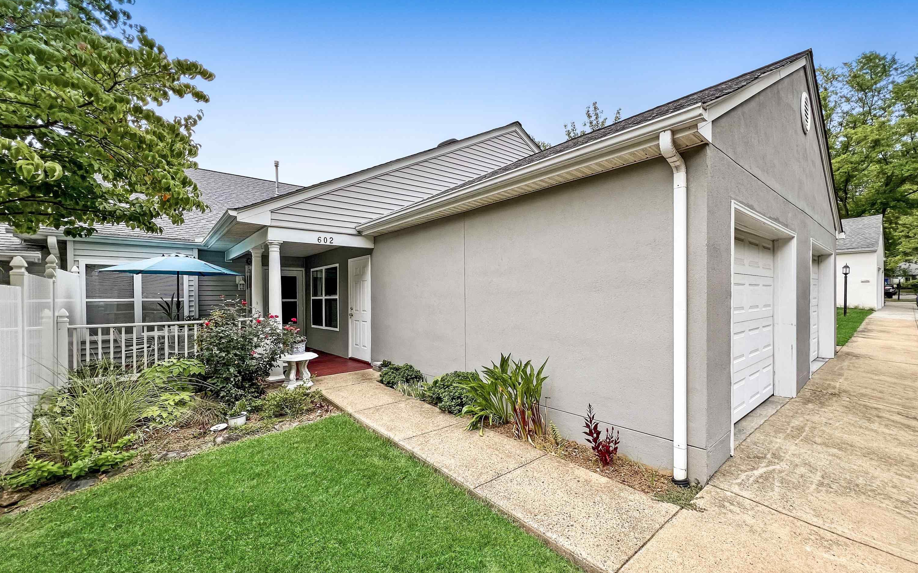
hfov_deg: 105.3
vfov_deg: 78.6
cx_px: 464
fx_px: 350
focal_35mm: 14
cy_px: 299
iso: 32
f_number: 1.8
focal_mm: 1.57
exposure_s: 1/488
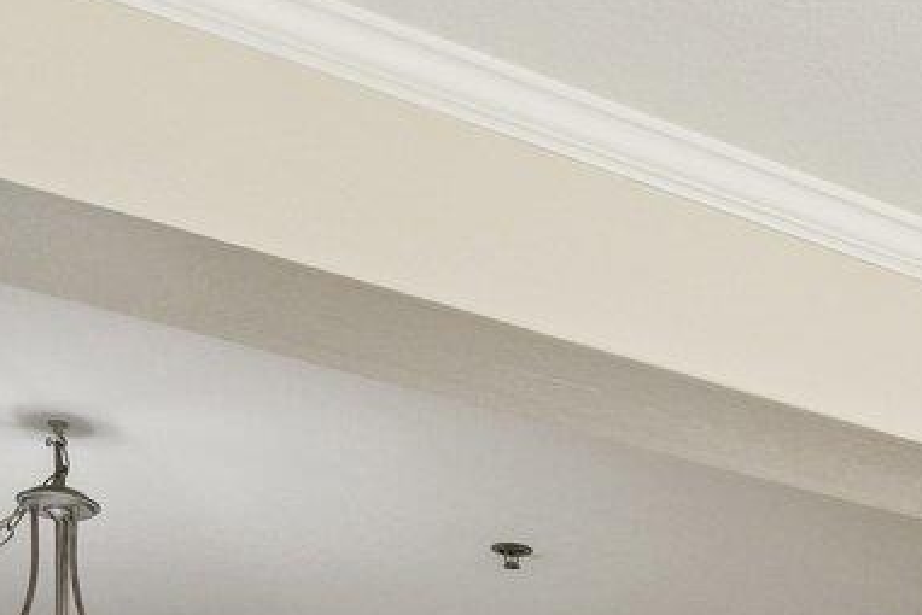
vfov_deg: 15.0
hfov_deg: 24.3
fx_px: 1921
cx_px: 1132
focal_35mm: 75
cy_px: 1207
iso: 640
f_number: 8
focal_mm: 14
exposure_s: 1/160
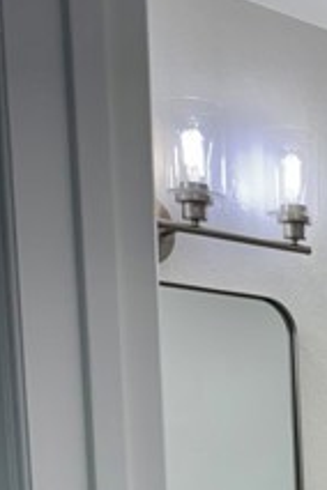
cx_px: 539
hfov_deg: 16.1
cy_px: 658
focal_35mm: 75
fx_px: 1022
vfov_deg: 23.5
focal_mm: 6.76
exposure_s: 1/643
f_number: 1.78
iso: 80
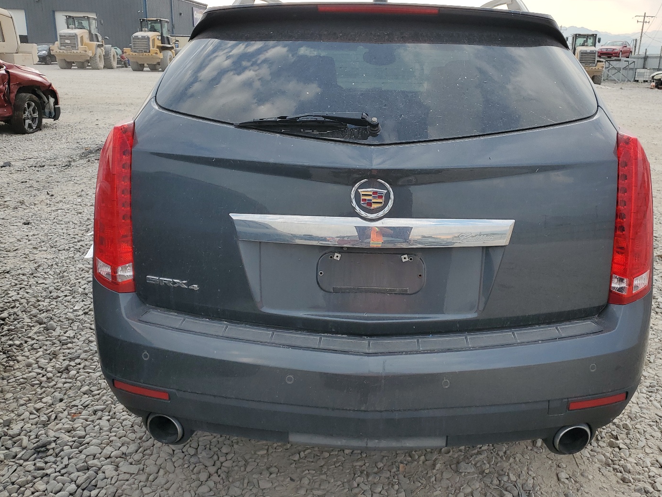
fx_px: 574
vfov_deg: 46.7
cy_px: 228
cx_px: 378
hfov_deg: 59.7
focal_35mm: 30
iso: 50
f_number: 1.5
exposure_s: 1/769
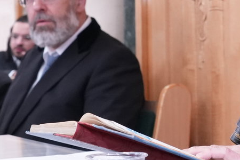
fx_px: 913
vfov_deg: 10.0
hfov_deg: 14.5
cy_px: 18
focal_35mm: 137
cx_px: 295
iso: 6400
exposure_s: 1/125
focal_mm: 44
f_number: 7.1
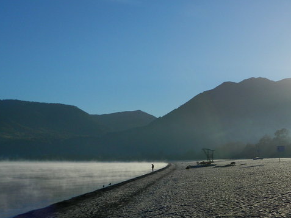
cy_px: 136
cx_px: 215
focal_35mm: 52
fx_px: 437
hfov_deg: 36.0
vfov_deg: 27.9
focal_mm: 5.6
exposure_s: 1/250
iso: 80
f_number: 9.1
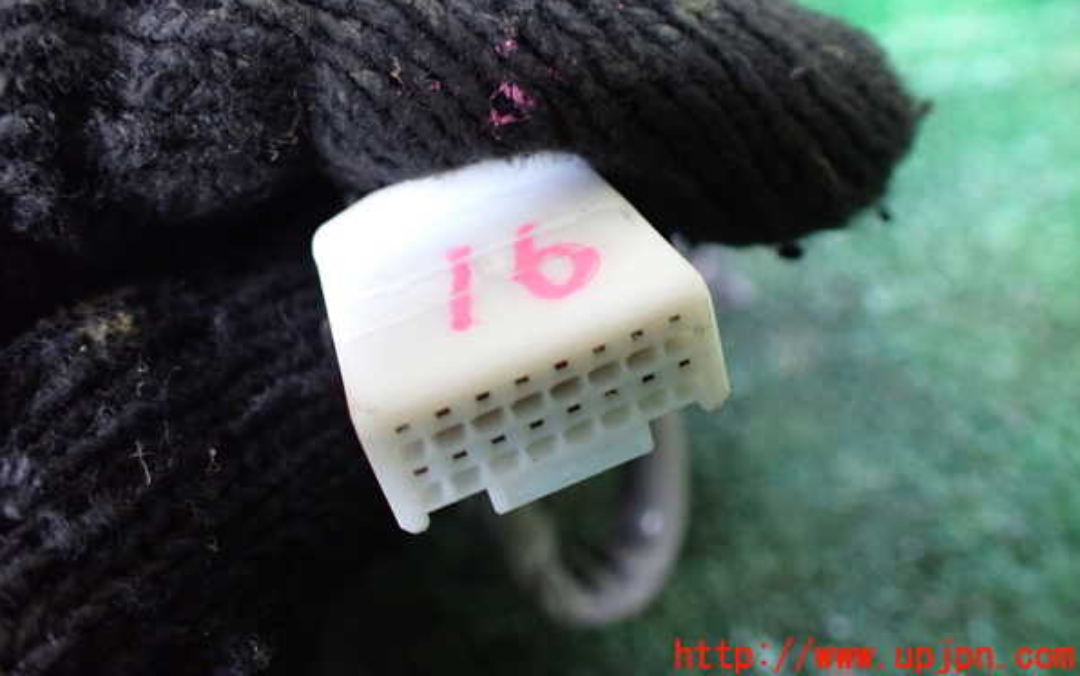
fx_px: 942
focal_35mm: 32
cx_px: 540
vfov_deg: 39.3
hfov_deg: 59.6
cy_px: 272
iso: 800
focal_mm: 5.4
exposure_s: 1/80
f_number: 2.3
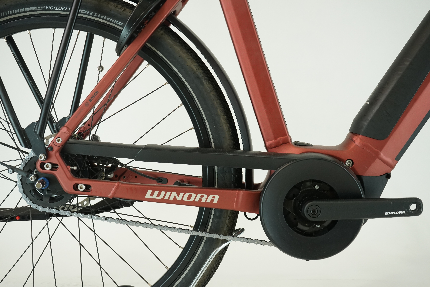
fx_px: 549
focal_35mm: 46
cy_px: 144
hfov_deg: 42.7
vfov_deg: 29.2
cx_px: 215
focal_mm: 46
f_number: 6.3
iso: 1600
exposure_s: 1/200
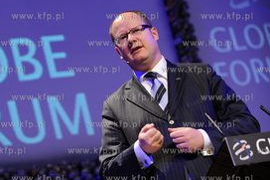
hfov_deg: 14.2
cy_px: 110
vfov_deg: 9.5
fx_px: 1079
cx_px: 72
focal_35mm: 144
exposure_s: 1/80
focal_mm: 98
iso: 800
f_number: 4
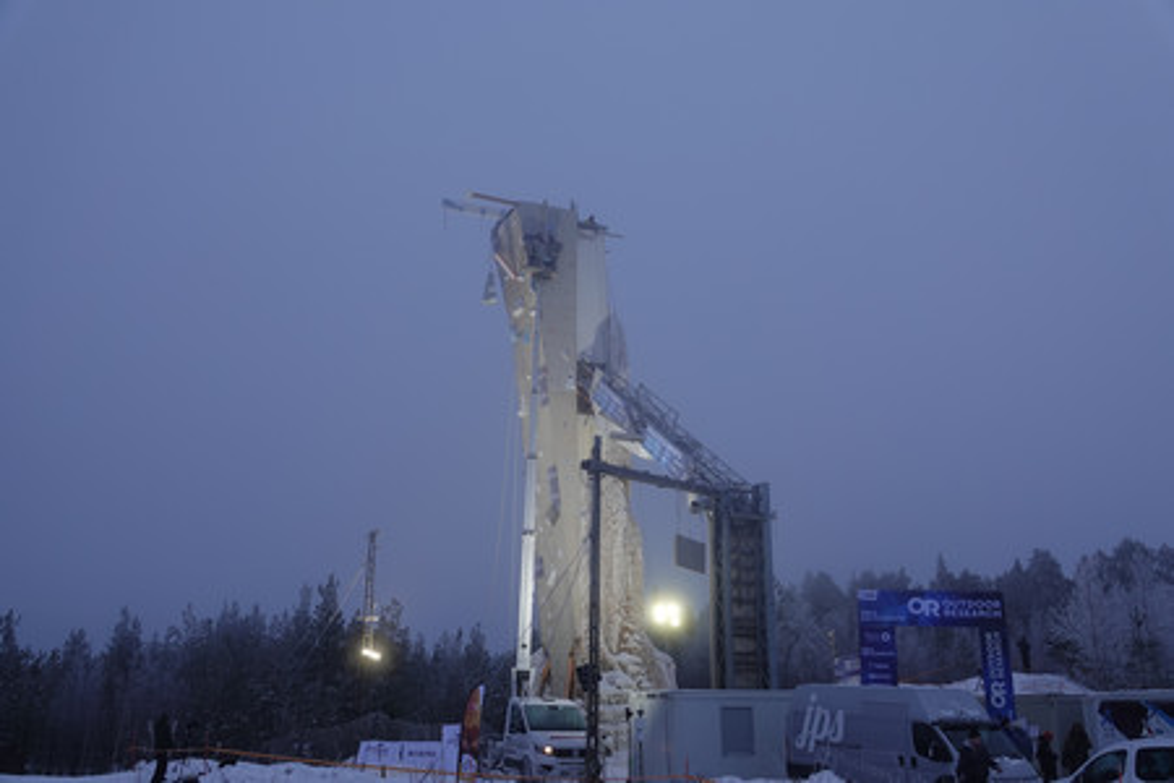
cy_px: 392
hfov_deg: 58.7
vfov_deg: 41.1
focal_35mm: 32
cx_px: 587
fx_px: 1043
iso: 100
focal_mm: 11.77
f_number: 2.8
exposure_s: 1/100
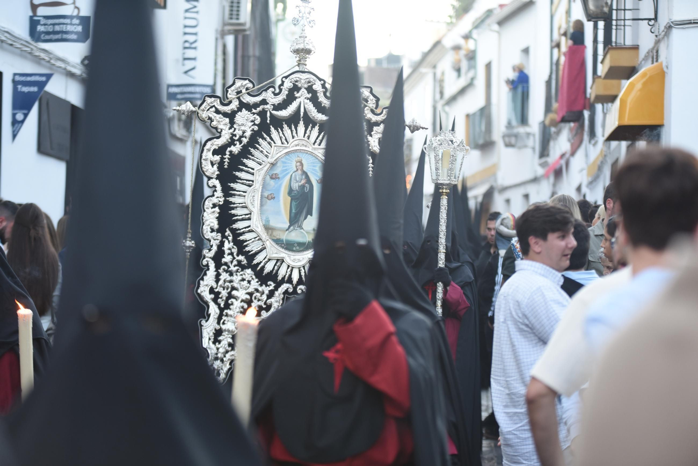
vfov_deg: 13.7
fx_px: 1939
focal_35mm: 100
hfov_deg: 20.4
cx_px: 349
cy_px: 233
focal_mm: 100
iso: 640
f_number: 2.8
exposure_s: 1/100
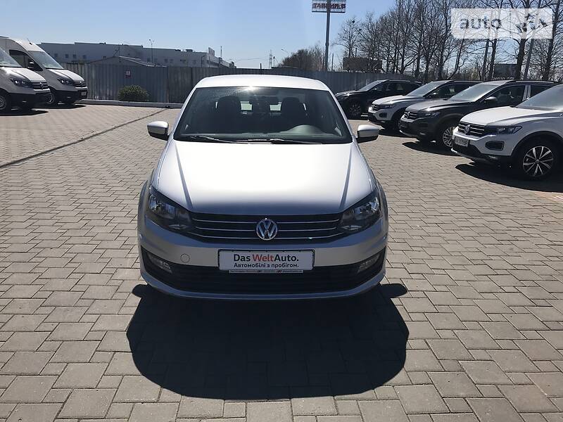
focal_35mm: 28
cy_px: 211
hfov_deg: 63.4
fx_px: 455
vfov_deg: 49.7
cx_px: 282
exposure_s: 1/5988
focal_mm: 4
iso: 25
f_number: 1.8
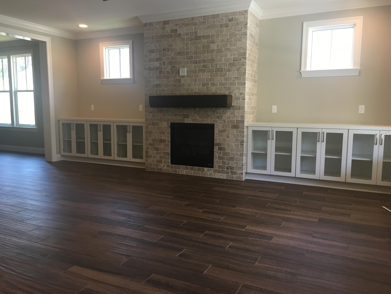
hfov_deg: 61.7
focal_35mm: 29
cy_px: 147
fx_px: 328
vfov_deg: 48.2
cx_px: 196
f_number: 2.2
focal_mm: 4.15
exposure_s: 1/30
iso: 40
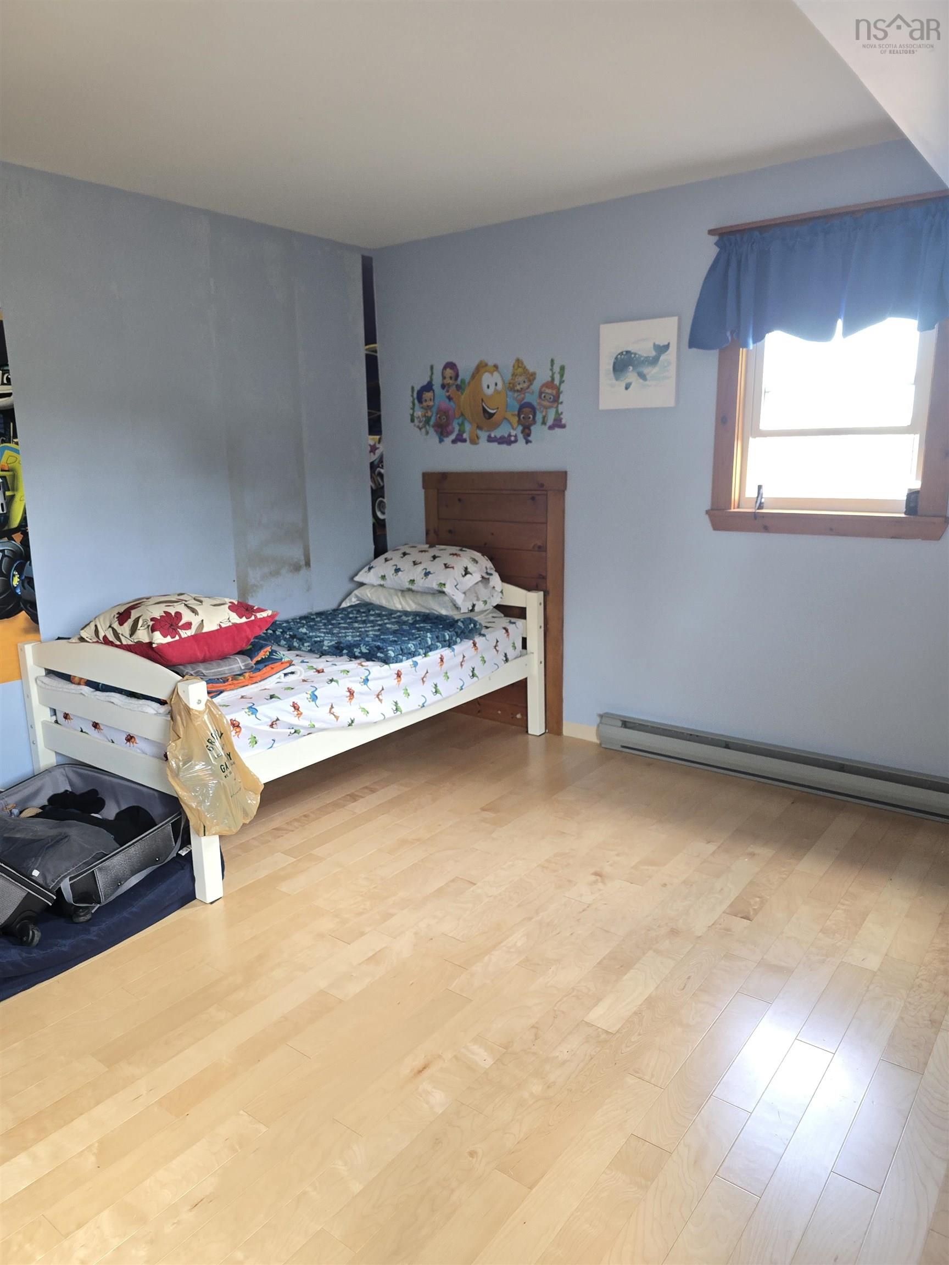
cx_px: 474
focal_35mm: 23
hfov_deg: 58.9
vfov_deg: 73.9
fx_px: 841
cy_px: 632
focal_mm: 6.3
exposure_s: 1/30
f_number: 1.7
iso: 100
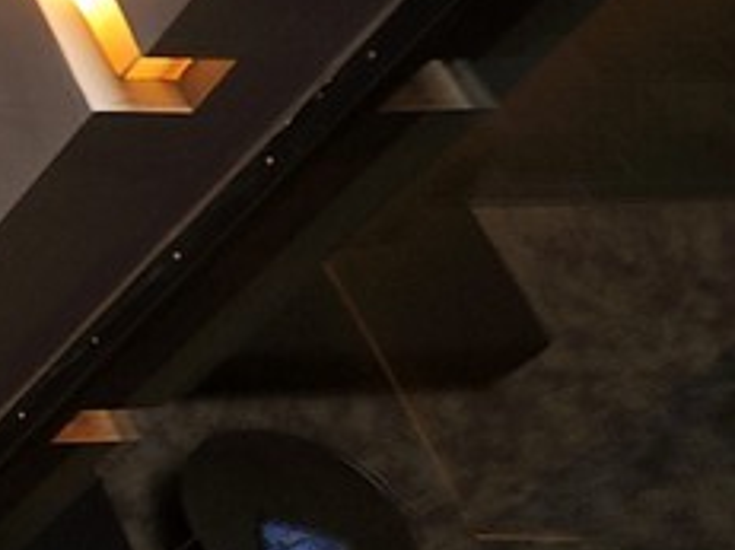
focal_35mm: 100
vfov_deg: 14.7
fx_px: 2122
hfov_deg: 11.4
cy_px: 175
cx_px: -1467
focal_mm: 15
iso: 200
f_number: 5
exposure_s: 1/3.33
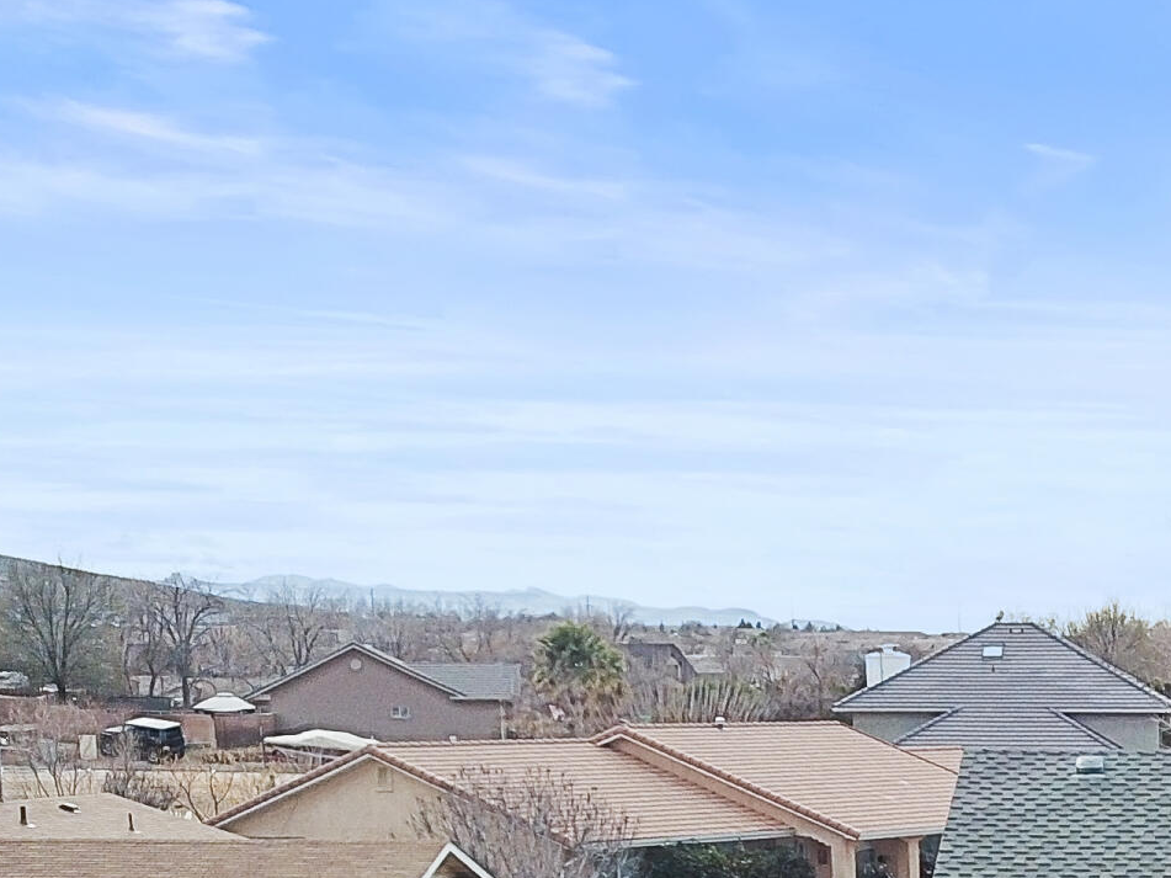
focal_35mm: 82
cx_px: 1318
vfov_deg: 16.9
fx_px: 2774
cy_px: 1164
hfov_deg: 22.4
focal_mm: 4.73
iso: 100
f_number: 2.2
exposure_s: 1/1600
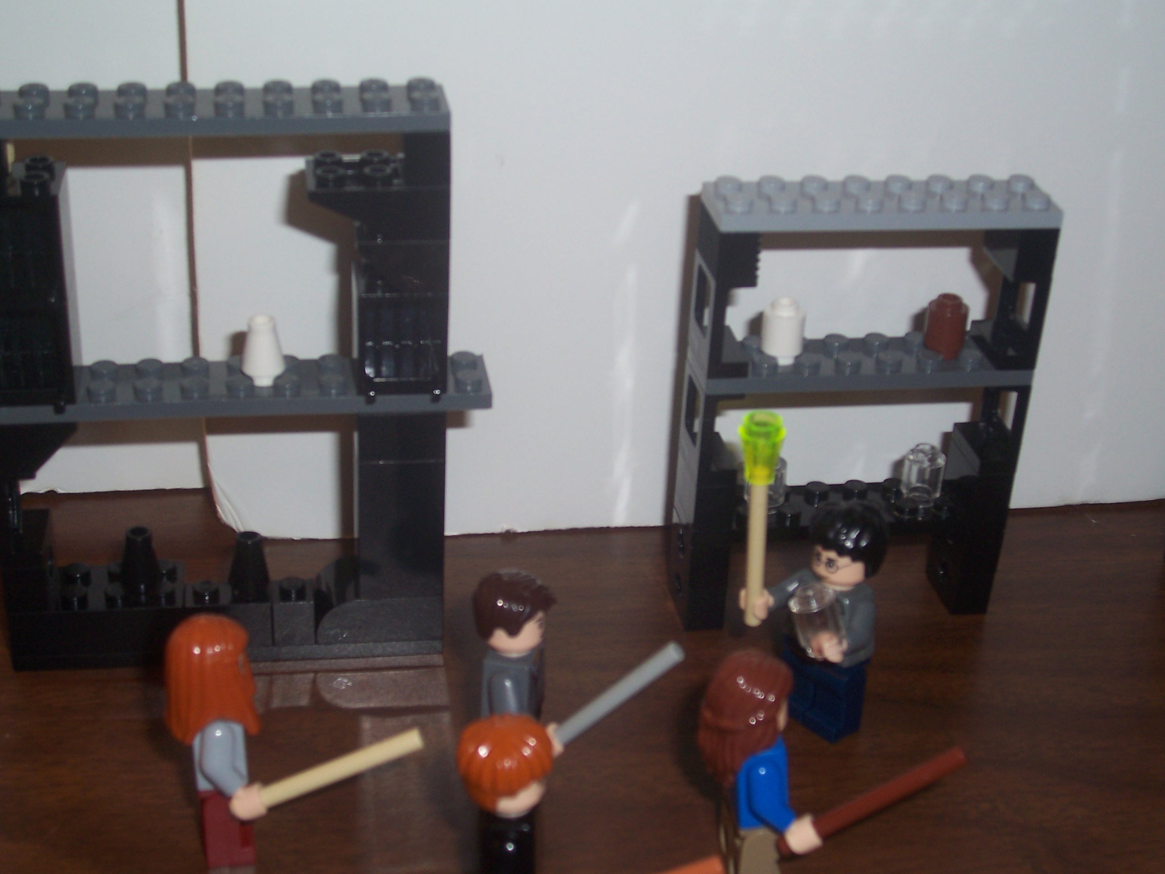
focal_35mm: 53
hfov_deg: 36.2
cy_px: 437
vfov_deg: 27.5
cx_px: 582
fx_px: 1784
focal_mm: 8.6
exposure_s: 1/60
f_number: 3.4
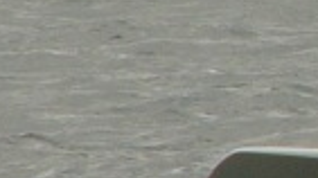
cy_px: 25
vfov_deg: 0.4
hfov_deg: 0.6
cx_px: 983
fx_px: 28743
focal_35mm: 3412
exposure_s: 1/500
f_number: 5.2
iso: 50
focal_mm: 72
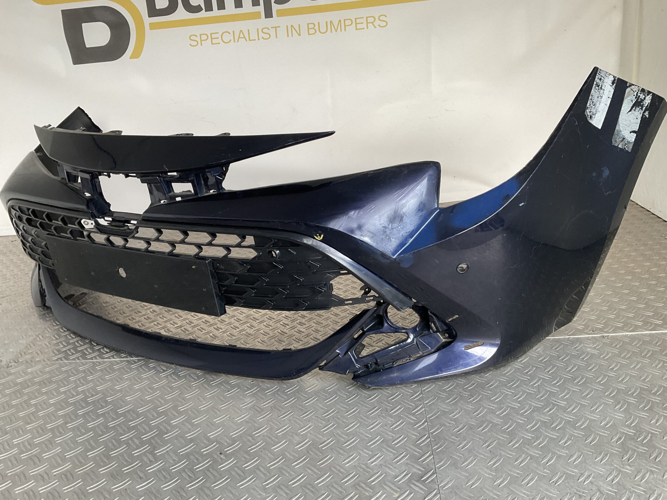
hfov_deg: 61.7
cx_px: 334
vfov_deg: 48.2
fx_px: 559
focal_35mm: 29
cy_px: 250
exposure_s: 1/50
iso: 50
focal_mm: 3
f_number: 1.8
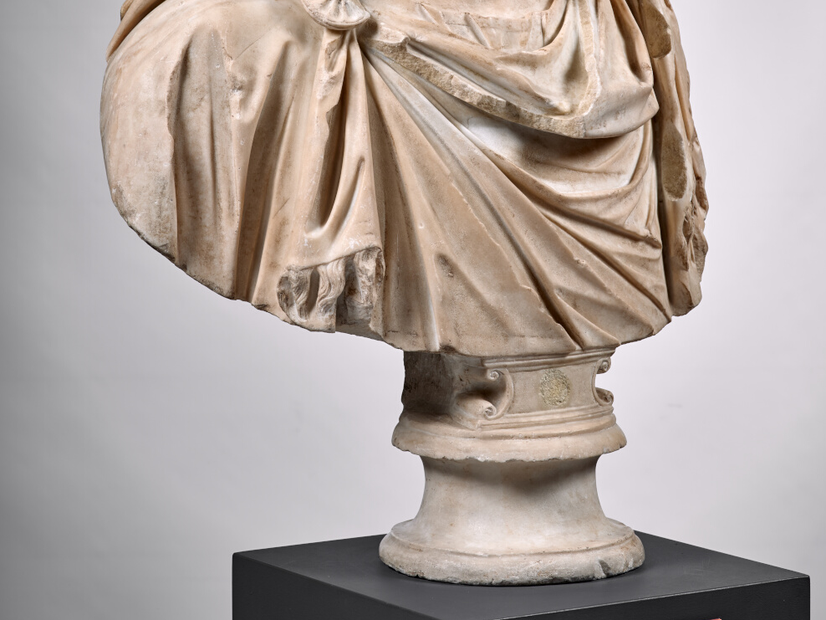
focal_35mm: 85
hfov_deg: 23.0
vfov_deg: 17.1
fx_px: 2028
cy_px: 75
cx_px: 412
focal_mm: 80
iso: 100
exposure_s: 1/125
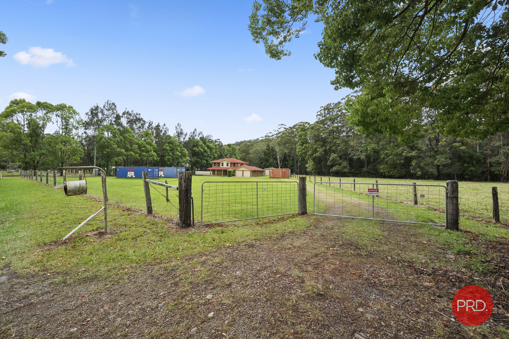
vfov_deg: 81.1
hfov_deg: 104.3
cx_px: 254
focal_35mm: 14
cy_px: 170
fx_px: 198
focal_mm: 14
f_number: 9
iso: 200
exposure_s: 1/400
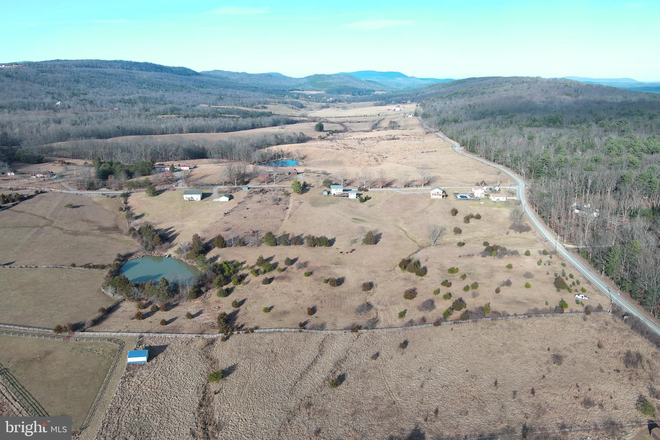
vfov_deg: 45.0
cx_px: 330
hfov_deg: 63.7
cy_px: 220
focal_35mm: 29
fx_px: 532
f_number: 2.8
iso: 100
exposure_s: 1/835
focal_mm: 10.57
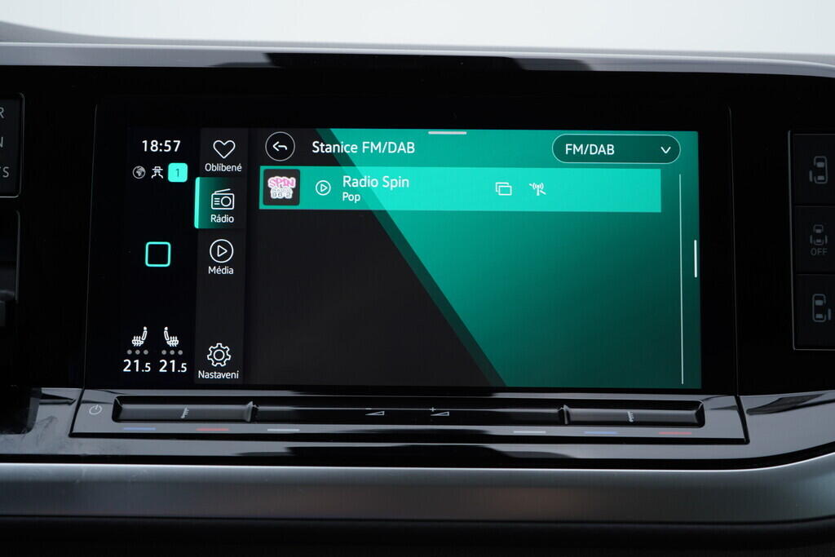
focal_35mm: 36
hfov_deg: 53.1
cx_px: 418
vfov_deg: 36.9
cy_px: 278
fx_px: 835
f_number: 3.5
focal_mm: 24
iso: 125
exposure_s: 1/60
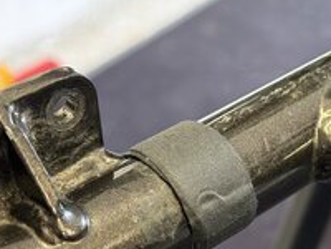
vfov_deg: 15.2
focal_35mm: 96
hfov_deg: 20.1
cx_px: 285
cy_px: 234
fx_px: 918
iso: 250
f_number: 1.78
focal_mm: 6.76
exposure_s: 1/60
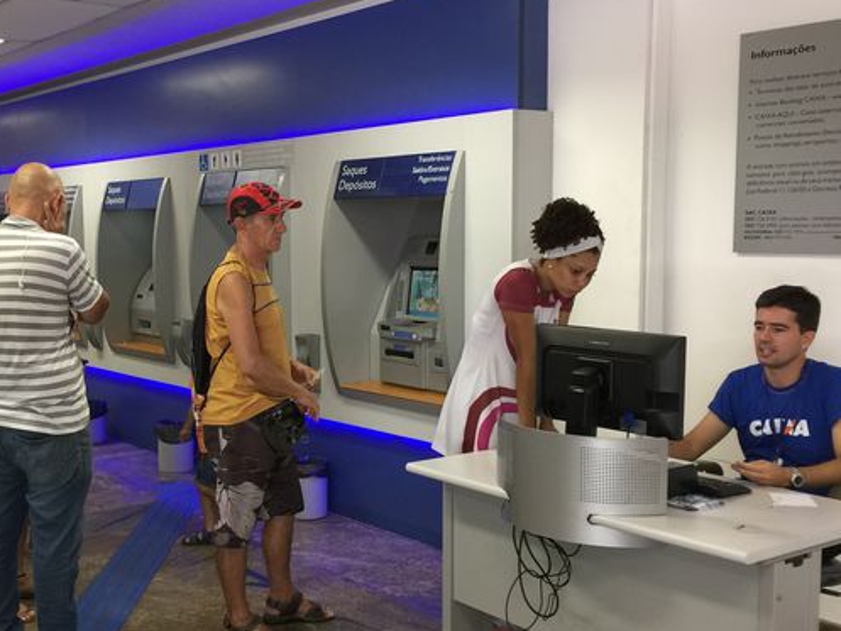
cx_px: 274
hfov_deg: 42.3
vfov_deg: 32.9
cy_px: 332
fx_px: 1069
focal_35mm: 44
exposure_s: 1/15
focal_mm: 4.15
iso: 64
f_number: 2.2
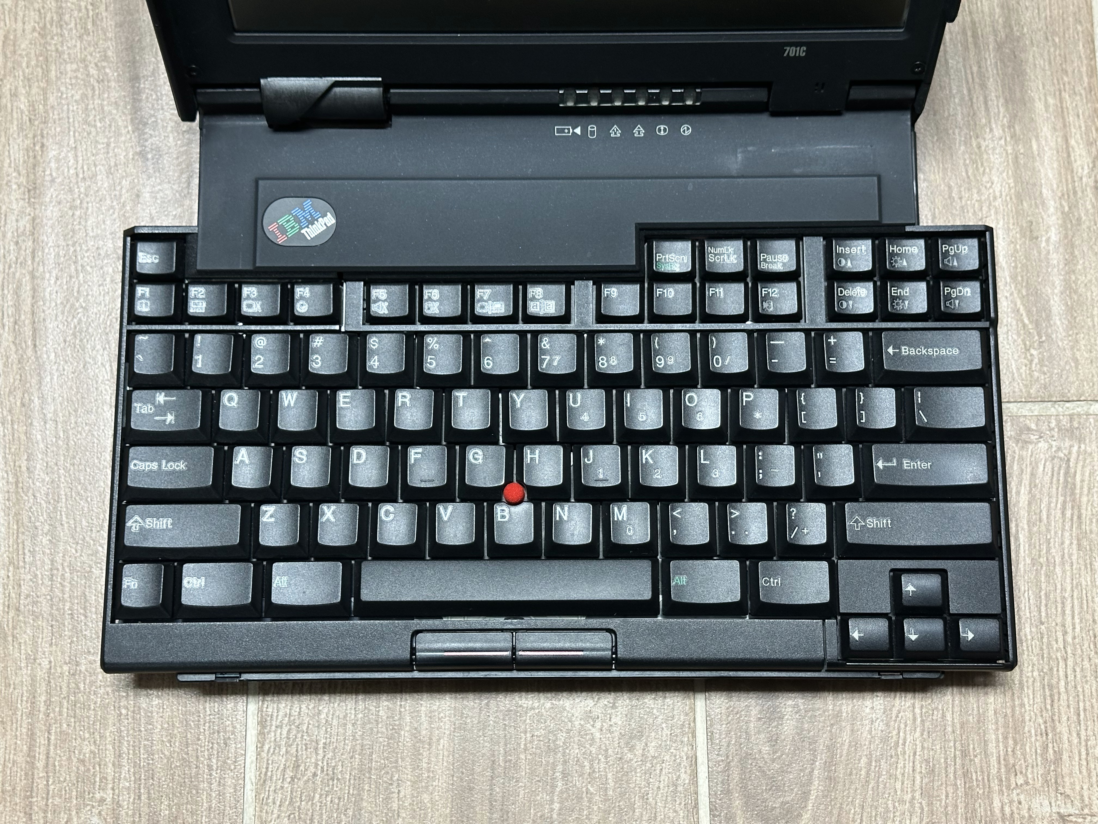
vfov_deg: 30.3
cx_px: 549
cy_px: 412
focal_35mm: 48
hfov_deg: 39.7
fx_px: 1523
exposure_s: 1/60
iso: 200
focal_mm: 6.86
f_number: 1.78
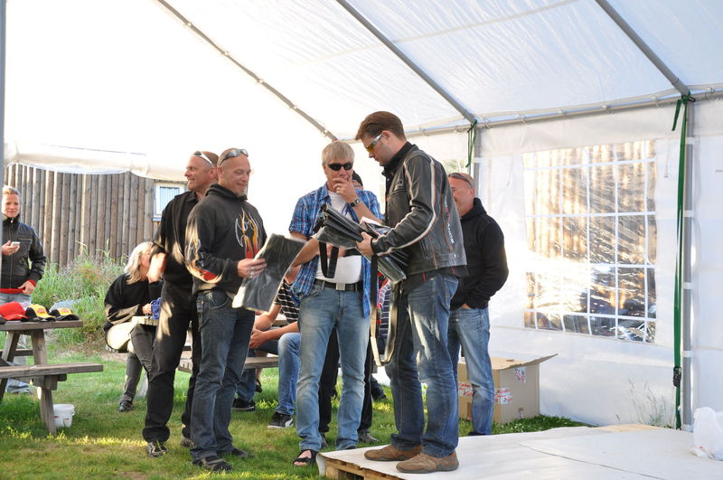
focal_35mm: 52
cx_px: 362
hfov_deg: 37.9
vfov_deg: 25.7
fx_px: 1053
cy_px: 240
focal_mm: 35
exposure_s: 1/40
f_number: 6.3
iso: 320
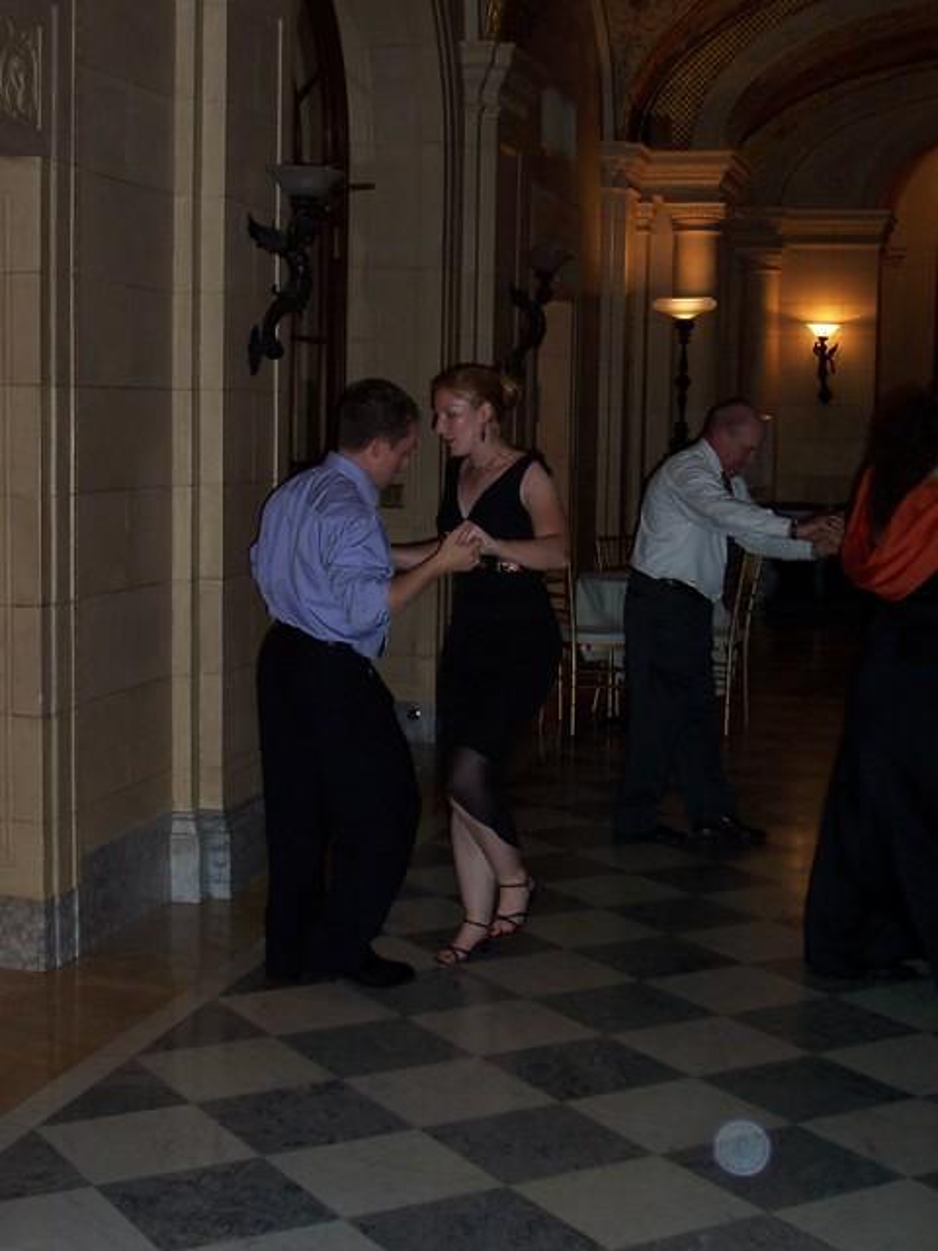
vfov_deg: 33.8
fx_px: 2059
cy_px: 626
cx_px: 469
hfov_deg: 25.7
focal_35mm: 57
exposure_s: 1/60
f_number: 3.4
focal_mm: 8.6
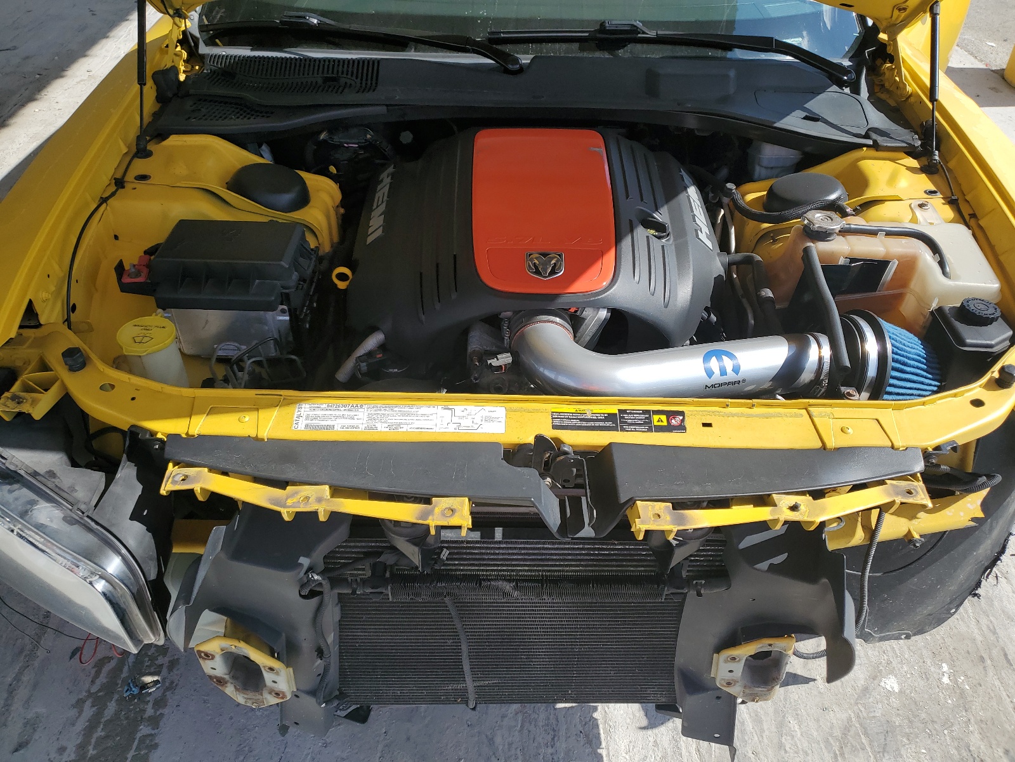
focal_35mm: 26
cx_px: 508
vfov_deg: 53.1
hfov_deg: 67.3
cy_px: 381
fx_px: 762
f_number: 1.5
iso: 50
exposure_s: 1/3333
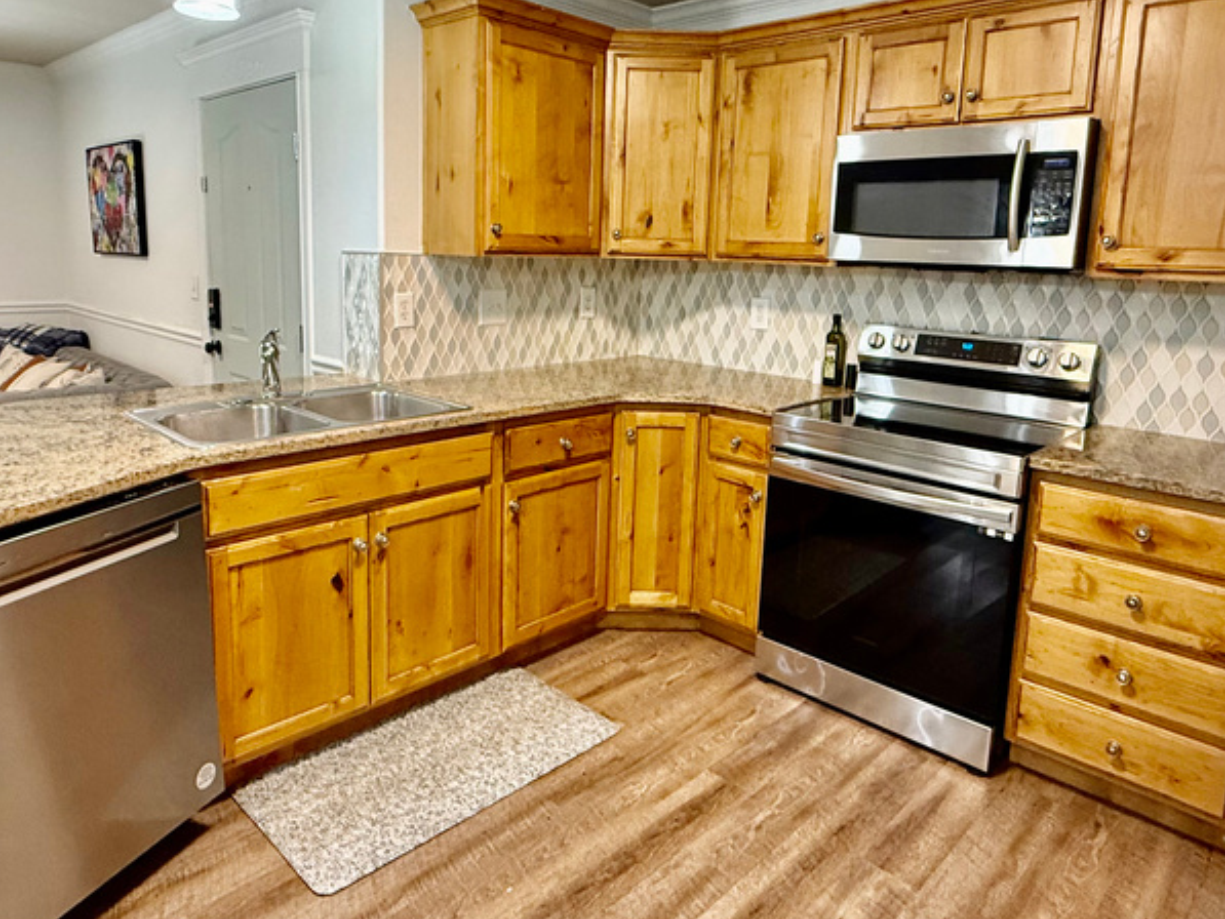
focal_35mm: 24
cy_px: 373
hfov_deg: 71.6
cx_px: 599
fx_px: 849
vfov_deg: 56.5
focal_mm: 2.22
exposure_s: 1/60
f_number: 2.2
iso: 400
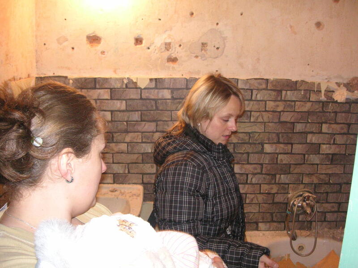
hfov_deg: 50.1
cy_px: 134
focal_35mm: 37
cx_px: 179
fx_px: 383
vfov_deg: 38.7
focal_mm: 6.1
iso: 160
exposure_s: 1/45
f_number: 2.8
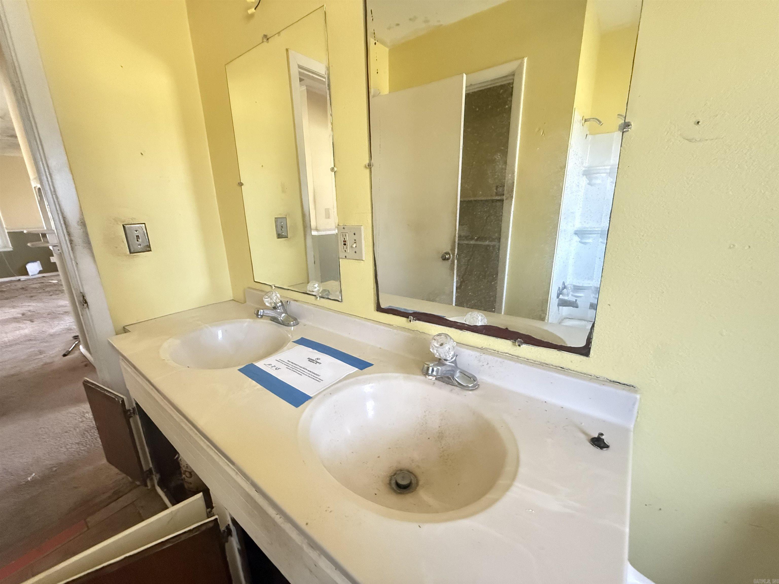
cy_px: 292
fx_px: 315
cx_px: 390
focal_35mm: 14
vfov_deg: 85.7
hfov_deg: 102.1
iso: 1000
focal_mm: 2.22
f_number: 2.2
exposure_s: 1/60
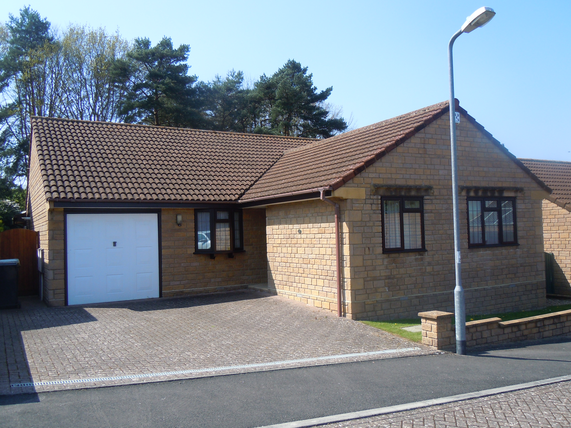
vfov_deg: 46.8
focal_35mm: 30
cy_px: 214
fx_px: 495
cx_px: 286
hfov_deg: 60.0
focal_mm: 5.4
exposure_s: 1/500
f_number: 3.5
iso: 100
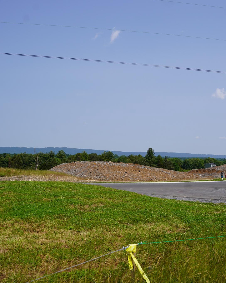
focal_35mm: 34
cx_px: 126
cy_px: 142
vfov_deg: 52.9
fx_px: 284
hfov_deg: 43.3
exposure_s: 1/800
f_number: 5
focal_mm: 24
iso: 100
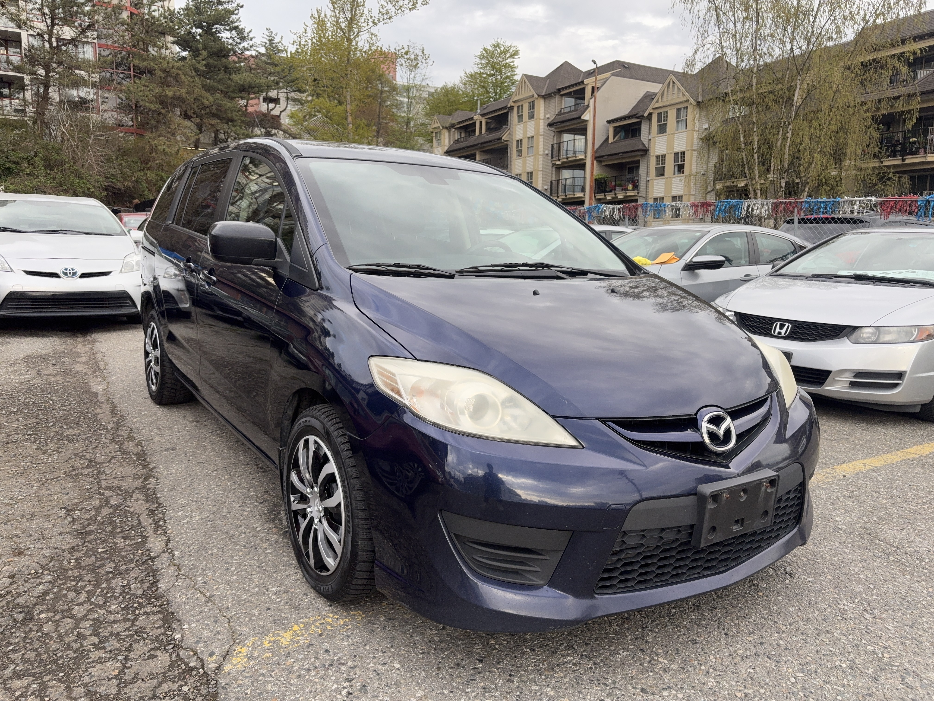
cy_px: 350
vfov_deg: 53.1
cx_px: 467
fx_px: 702
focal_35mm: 26
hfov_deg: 67.3
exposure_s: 1/539
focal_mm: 5.96
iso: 50
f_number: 1.6
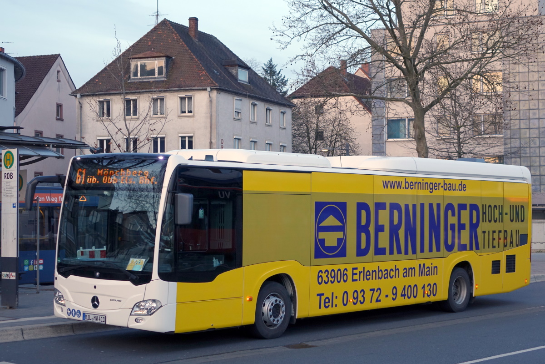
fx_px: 939
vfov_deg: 21.9
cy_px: 182
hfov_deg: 32.4
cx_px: 272
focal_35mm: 62
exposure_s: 1/80
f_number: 2.8
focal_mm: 22.85
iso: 160
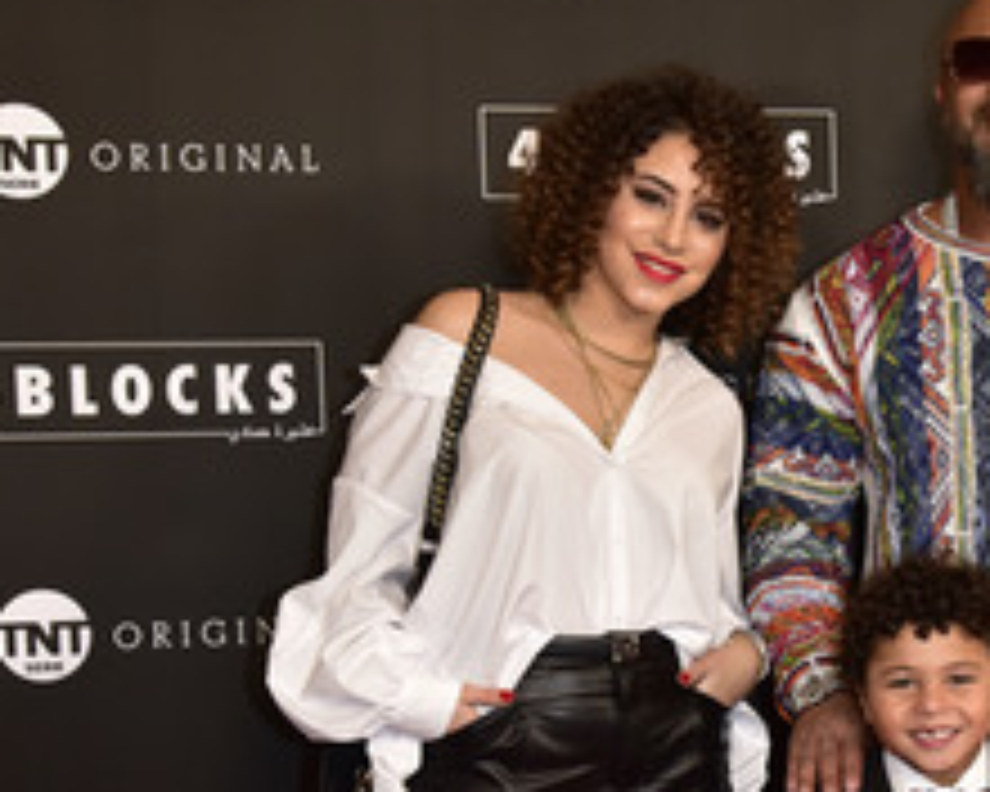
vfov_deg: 20.8
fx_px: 2139
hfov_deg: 25.5
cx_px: 821
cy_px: 608
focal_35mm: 73
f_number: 8
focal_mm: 38
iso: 2000
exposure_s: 1/250
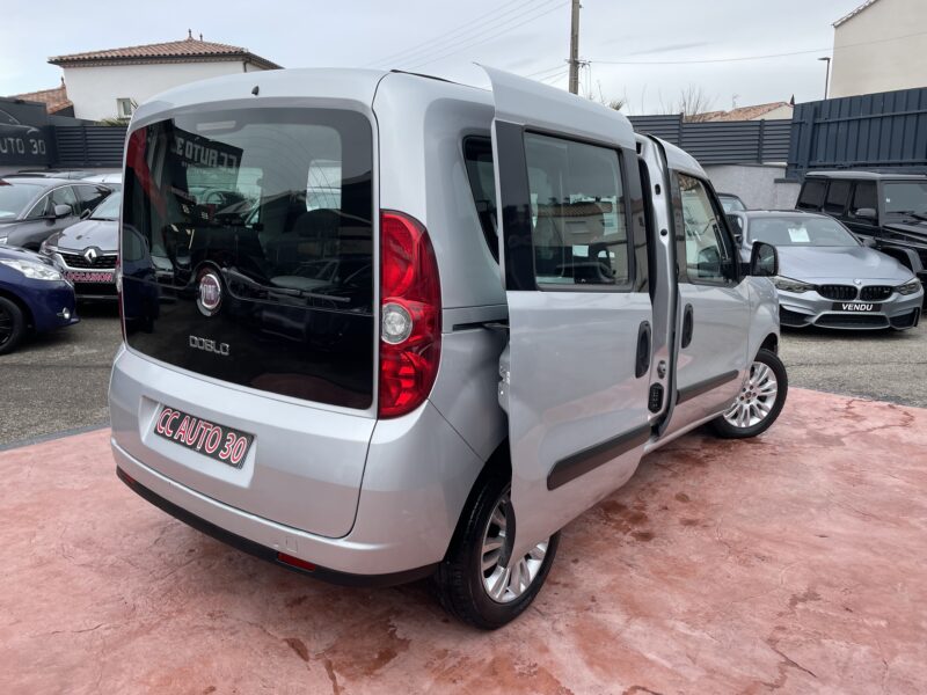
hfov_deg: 67.3
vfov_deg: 53.1
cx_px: 464
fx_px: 696
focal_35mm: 26
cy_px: 348
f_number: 1.6
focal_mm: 4.2
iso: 32
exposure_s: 1/593
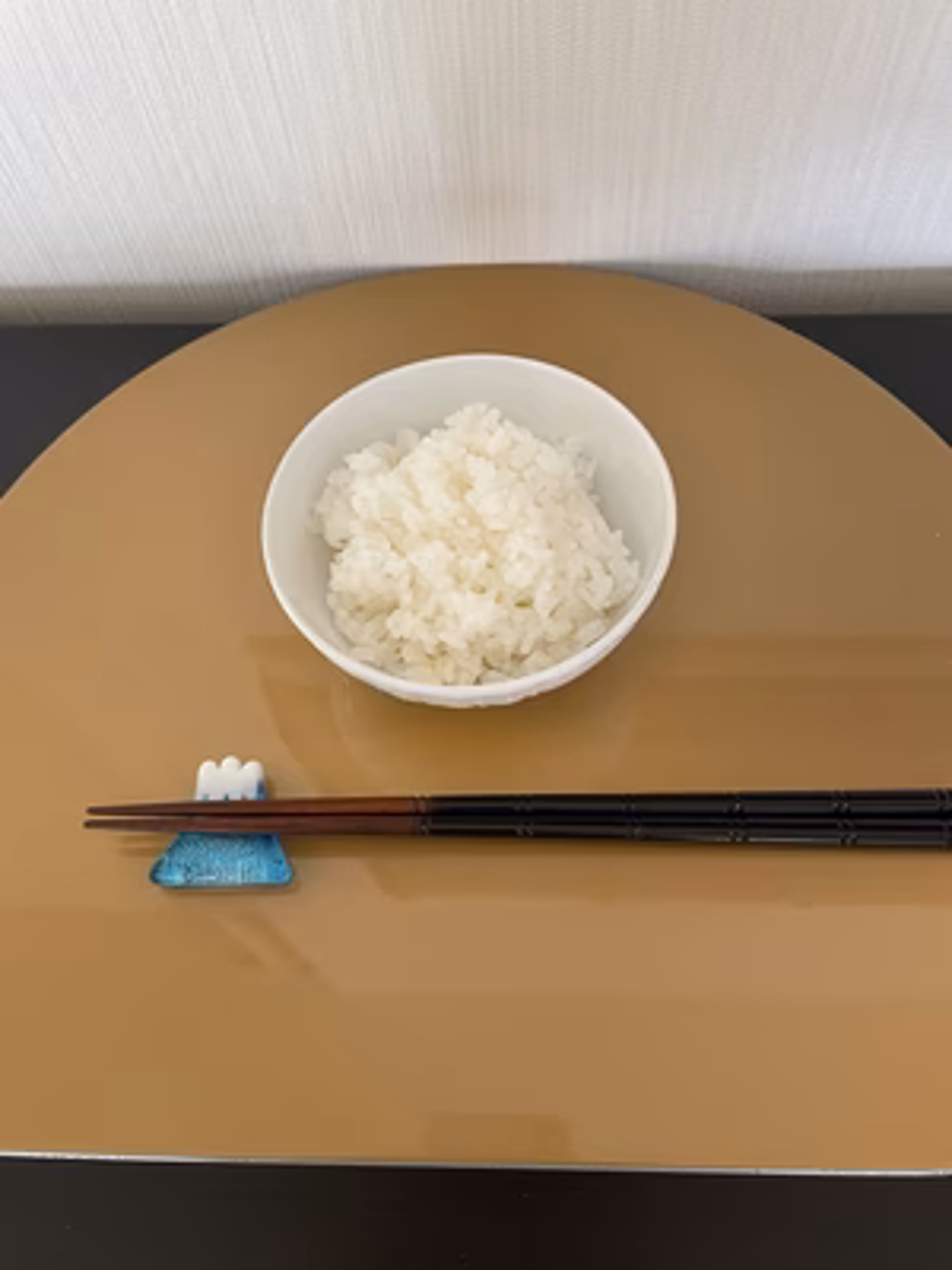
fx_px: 953
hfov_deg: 53.1
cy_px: 635
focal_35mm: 26
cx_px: 476
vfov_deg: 67.3
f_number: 1.6
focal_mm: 4.2
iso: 160
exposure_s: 1/50
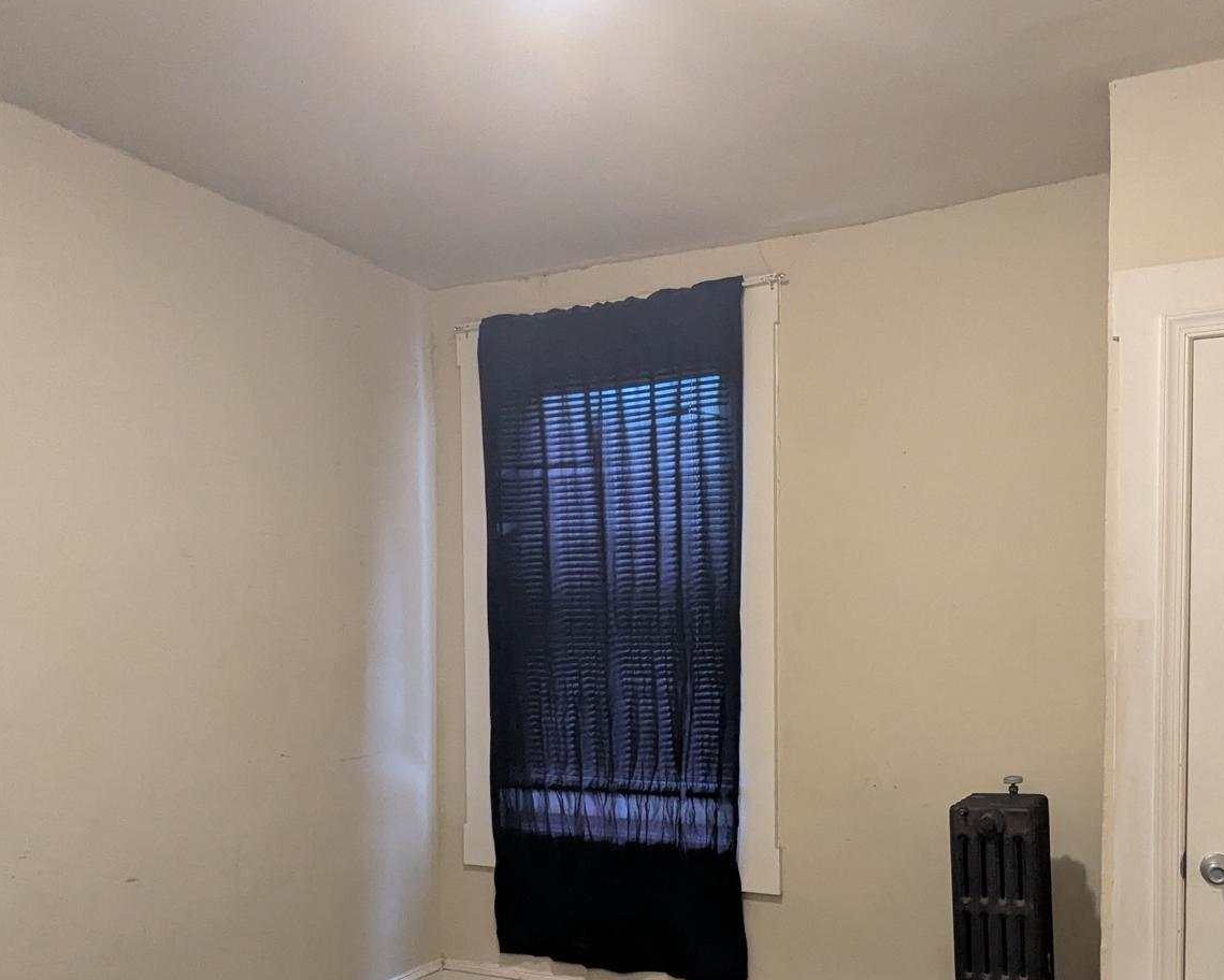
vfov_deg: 50.3
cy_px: 679
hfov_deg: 61.5
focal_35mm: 28
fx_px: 1015
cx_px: 751
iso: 530
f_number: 2.2
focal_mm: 2.35
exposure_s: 1/23.8
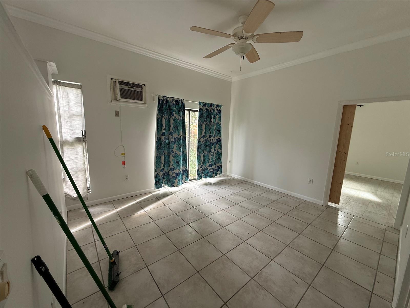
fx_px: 166
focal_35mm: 14
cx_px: 205
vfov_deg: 85.7
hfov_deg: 102.1
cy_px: 154
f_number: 2.2
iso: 100
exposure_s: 1/99
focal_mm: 2.22
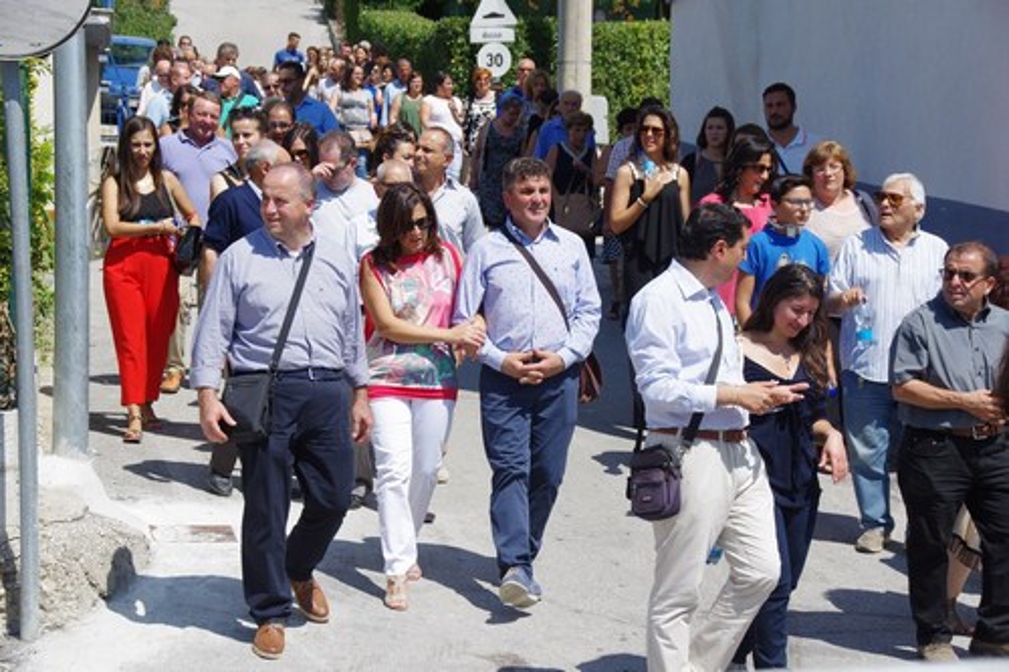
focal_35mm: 90
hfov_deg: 22.6
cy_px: 336
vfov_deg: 15.2
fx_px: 2522
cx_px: 504
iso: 250
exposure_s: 1/320
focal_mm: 60
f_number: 8
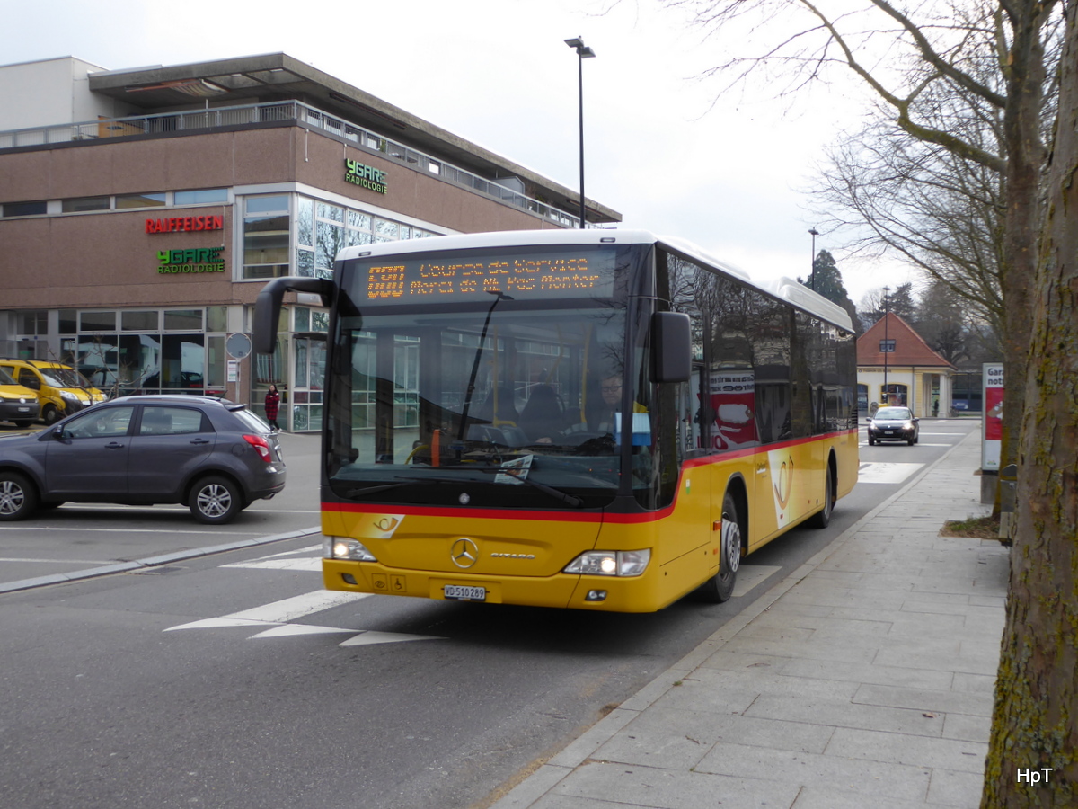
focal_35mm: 36
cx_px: 539
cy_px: 404
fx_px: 1121
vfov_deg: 39.7
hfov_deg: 51.4
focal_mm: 6.3
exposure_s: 1/200
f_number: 3.7
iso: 80
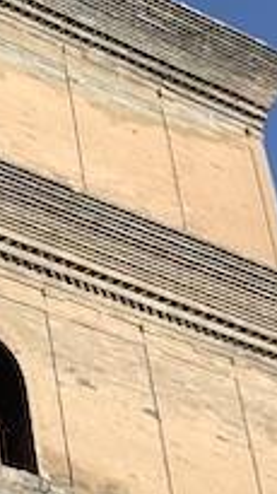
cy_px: 275
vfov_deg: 14.4
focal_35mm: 149
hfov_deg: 7.8
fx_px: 1950
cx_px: -236
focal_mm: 3.99
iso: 20
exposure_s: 1/2088
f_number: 1.8
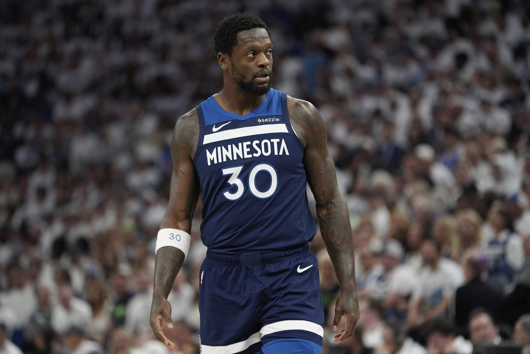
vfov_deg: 6.9
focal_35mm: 200
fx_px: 2944
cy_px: 177
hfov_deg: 10.3
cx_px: 265
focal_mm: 200
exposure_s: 1/1000
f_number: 2.8
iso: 2000
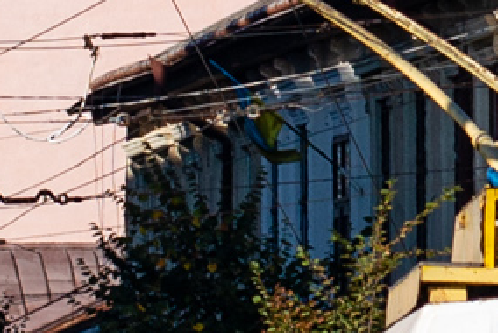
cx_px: 398
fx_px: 2922
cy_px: 446
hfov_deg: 9.7
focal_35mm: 211
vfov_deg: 6.5
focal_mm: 50
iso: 125
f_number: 4.5
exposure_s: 1/1250
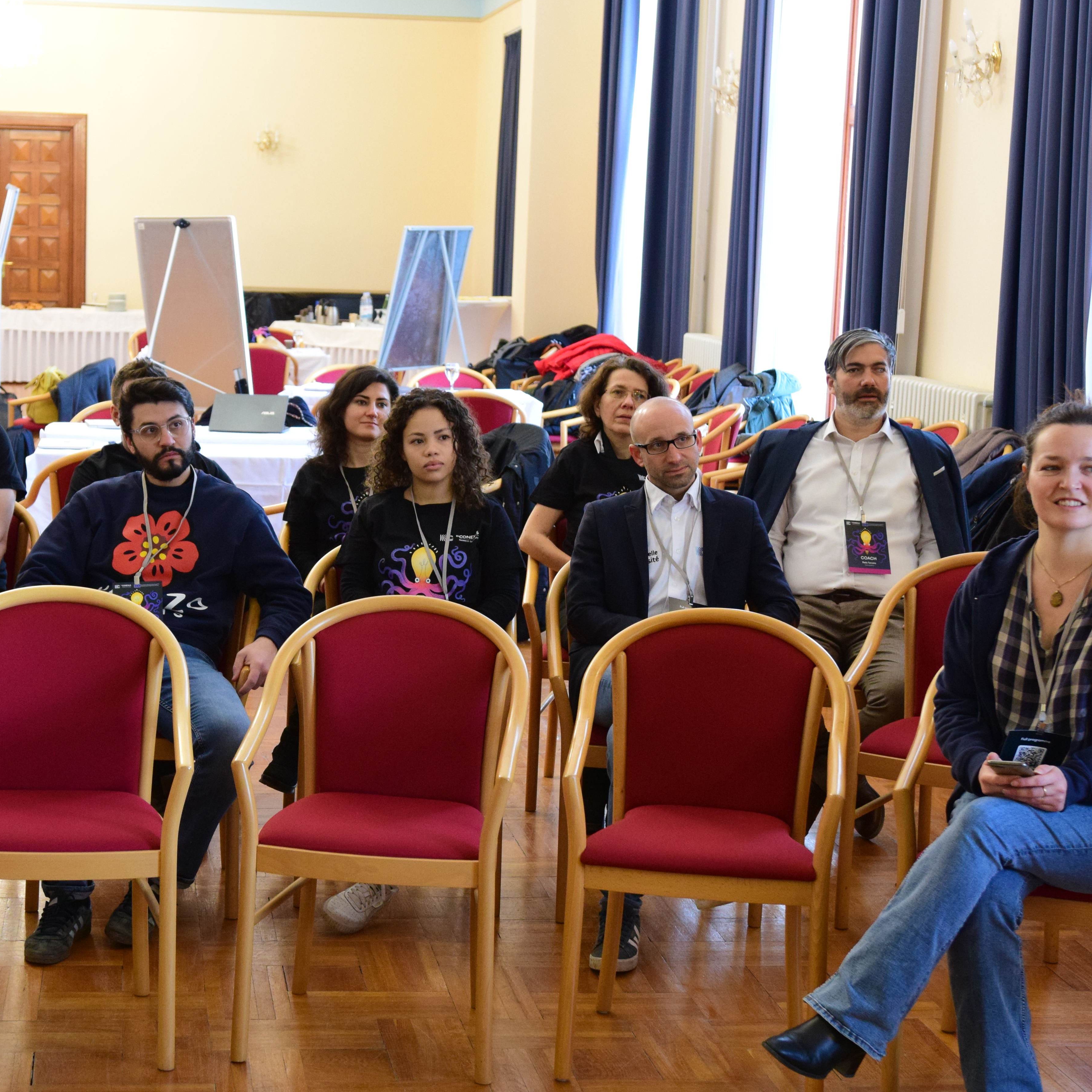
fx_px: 2284
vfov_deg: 26.9
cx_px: 366
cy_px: 532
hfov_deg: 26.7
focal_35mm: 64
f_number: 4
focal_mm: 30
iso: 1600
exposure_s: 1/80
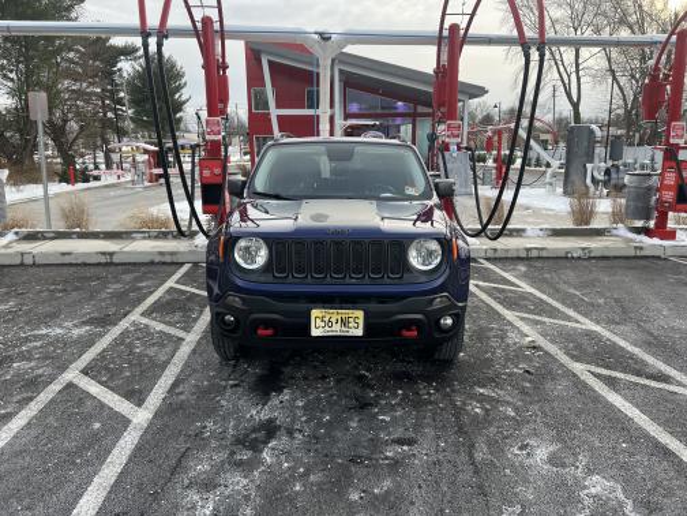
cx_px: 344
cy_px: 258
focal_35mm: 26
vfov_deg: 53.1
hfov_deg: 67.3
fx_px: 516
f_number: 1.5
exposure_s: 1/461
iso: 50
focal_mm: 5.7
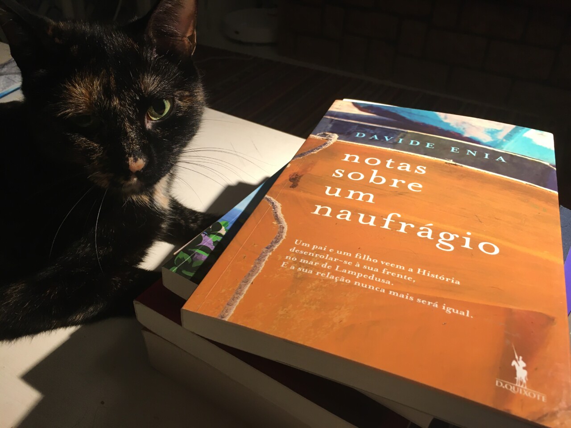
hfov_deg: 61.7
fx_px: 478
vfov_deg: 48.2
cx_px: 286
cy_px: 214
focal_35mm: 29
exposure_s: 1/33
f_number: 2.2
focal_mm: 4.15
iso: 50
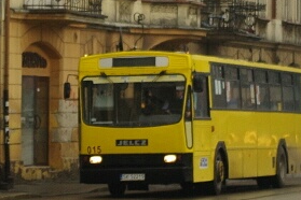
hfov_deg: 8.9
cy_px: -37
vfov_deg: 5.9
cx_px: 53
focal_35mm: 232
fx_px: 1940
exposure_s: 1/320
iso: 800
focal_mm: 47.5
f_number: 5.6
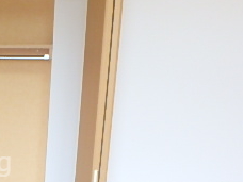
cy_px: 164
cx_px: -56
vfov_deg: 24.1
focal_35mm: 59
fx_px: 414
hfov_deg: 28.1
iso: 320
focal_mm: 3.7
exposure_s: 1/30
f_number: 3.5
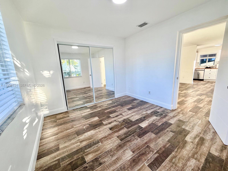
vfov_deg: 85.7
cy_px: 86
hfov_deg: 102.1
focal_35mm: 14
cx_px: 114
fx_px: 92
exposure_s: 1/120
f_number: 2.2
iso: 160
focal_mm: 2.22
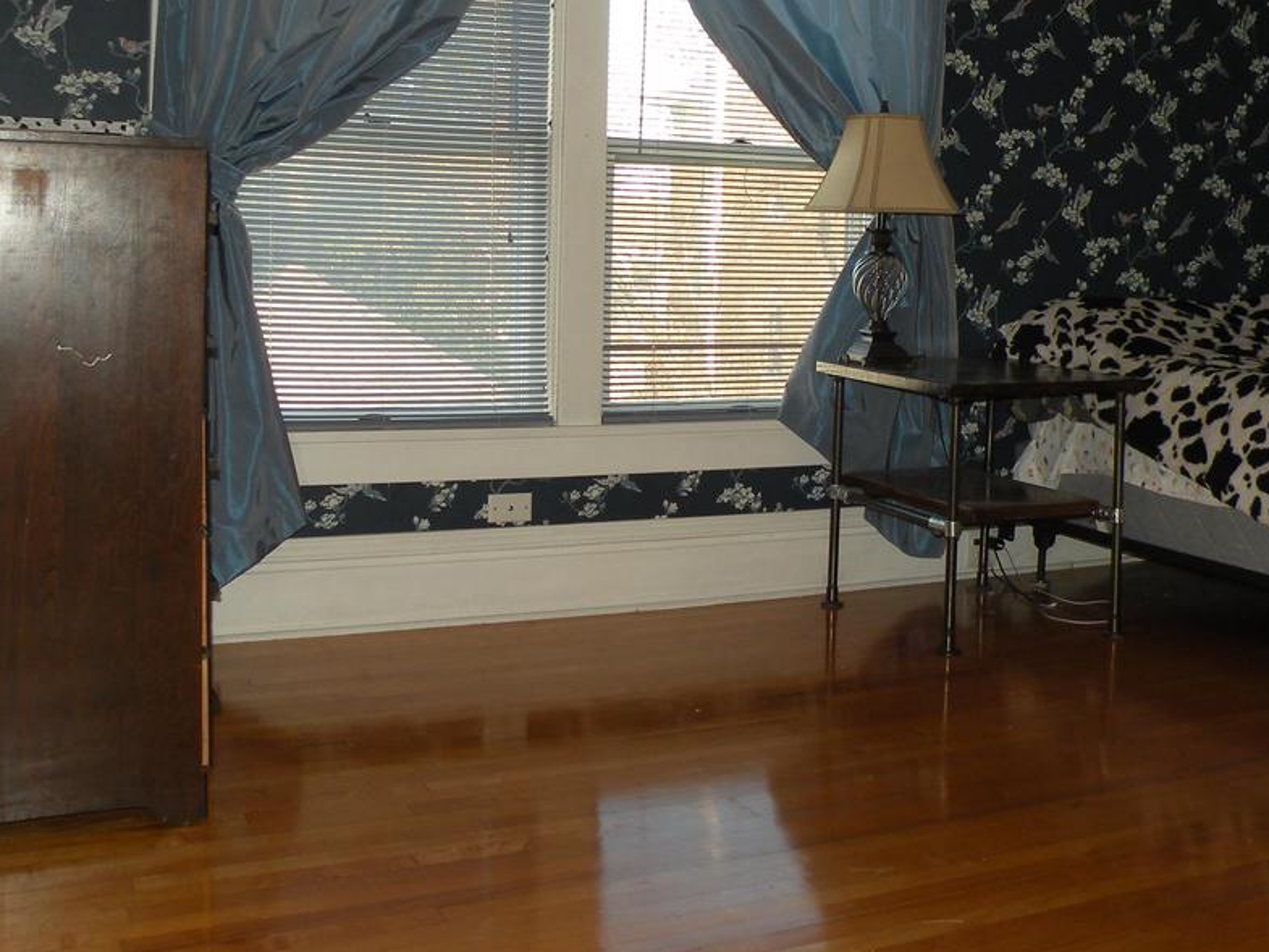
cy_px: 283
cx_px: 763
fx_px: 1613
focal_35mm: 44
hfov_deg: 42.7
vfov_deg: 32.5
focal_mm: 4.7
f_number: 2.8
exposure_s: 1/51.4
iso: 64
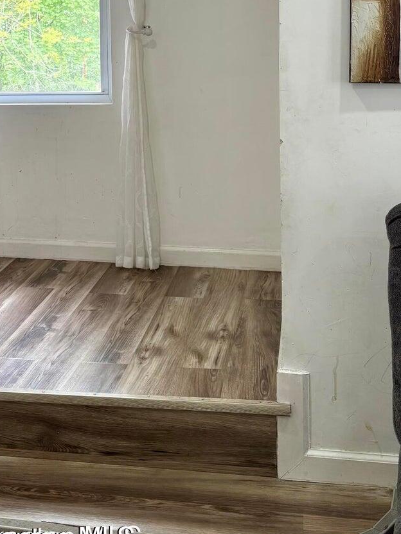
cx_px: 100
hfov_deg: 28.7
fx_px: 772
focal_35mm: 50
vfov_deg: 36.2
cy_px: 71
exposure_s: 1/121
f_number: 1.6
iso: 80
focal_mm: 5.96
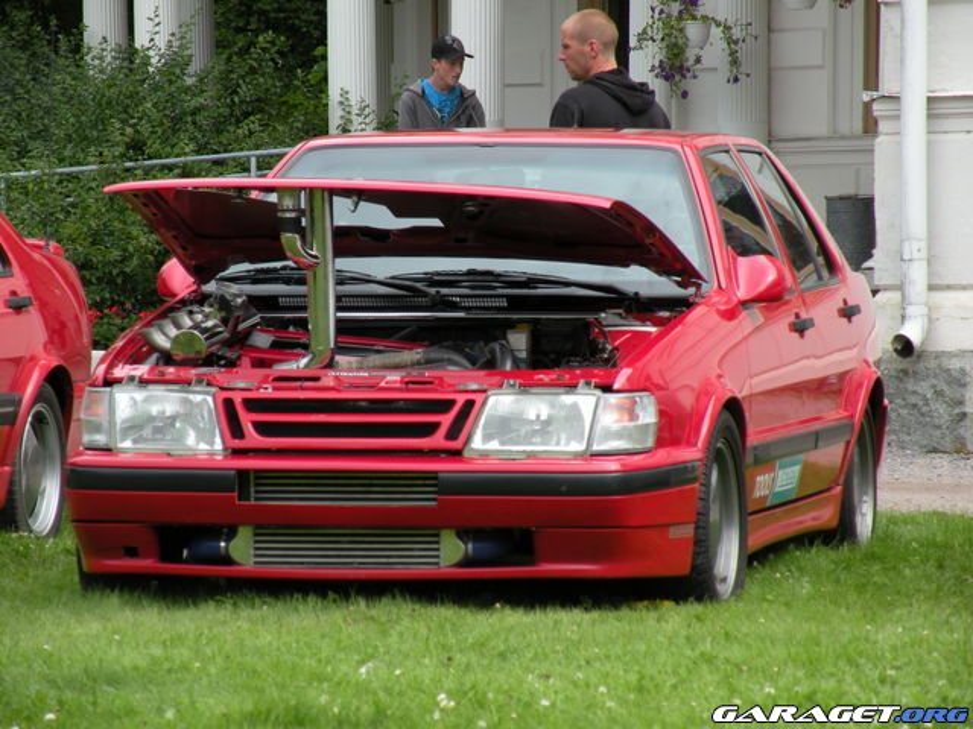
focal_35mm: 244
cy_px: 364
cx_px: 486
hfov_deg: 8.1
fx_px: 6858
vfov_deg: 6.1
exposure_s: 1/168
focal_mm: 43.1
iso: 64
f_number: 5
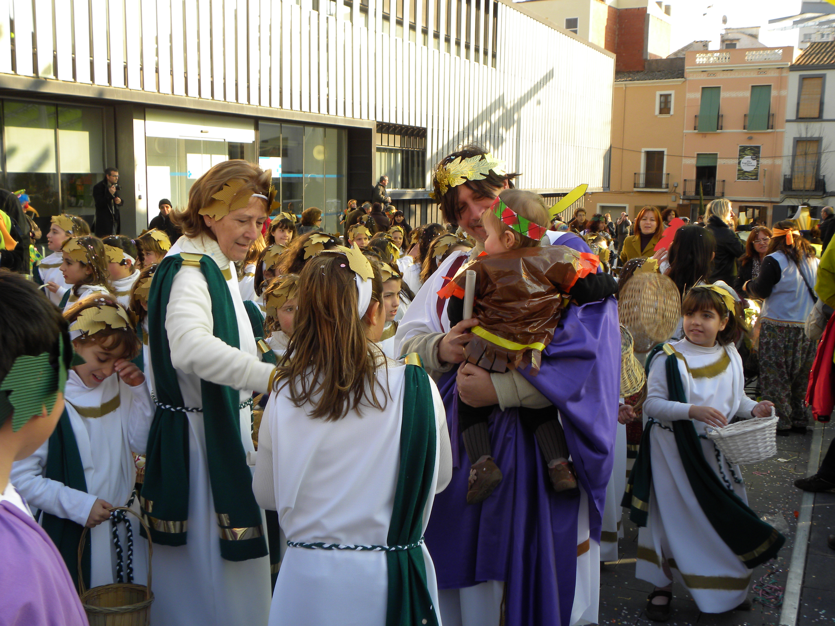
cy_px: 313
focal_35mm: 41
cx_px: 418
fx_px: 989
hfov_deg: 45.8
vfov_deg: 35.1
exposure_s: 1/147
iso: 64
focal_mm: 7.3
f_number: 4
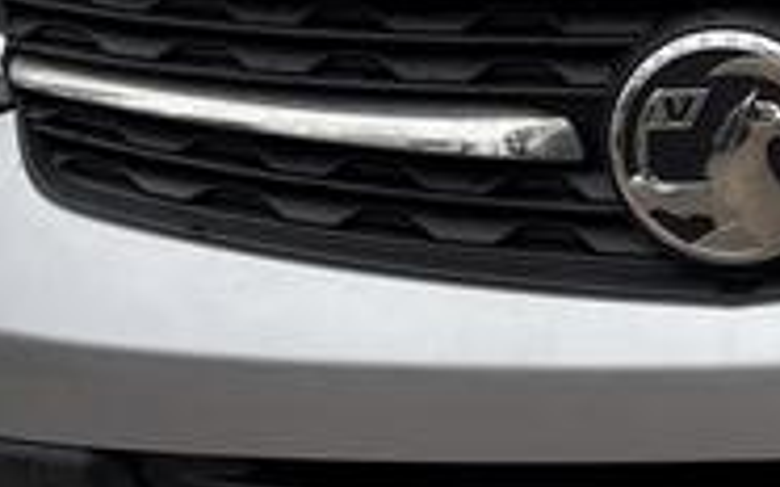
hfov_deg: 14.5
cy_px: -8
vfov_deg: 9.8
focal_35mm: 133
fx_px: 2826
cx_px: 1233
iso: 50
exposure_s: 1/680
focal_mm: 5.96
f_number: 1.6
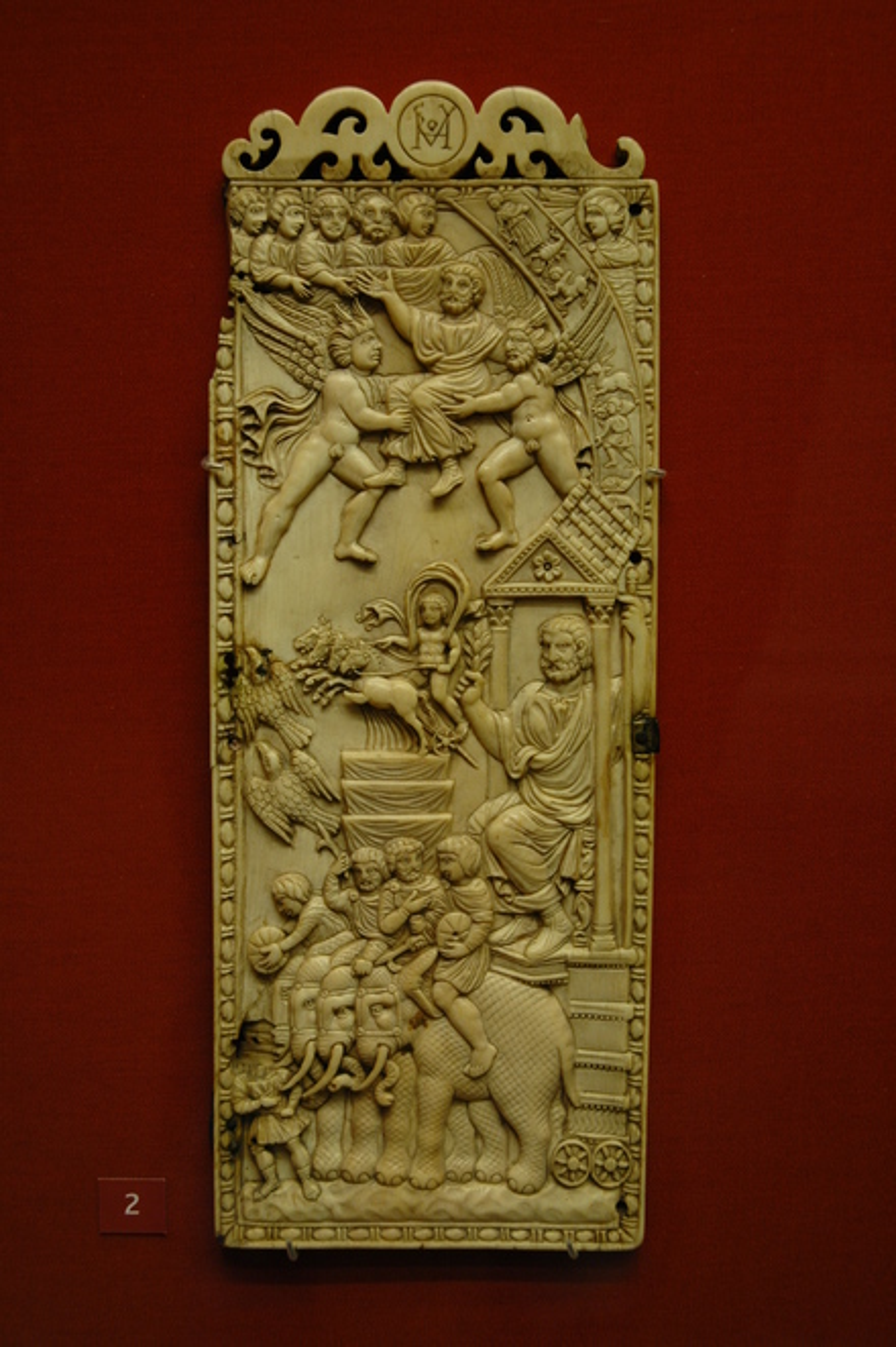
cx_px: 448
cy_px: 674
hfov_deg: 30.8
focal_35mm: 44
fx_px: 1626
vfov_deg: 45.0
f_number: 4
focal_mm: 29
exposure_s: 1/25
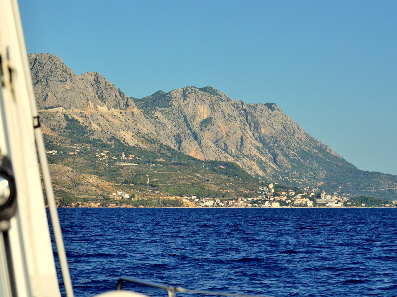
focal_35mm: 118
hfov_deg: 16.7
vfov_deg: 12.5
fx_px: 1353
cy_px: 144
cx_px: 194
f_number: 5.6
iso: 1100
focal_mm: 70
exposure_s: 1/8000
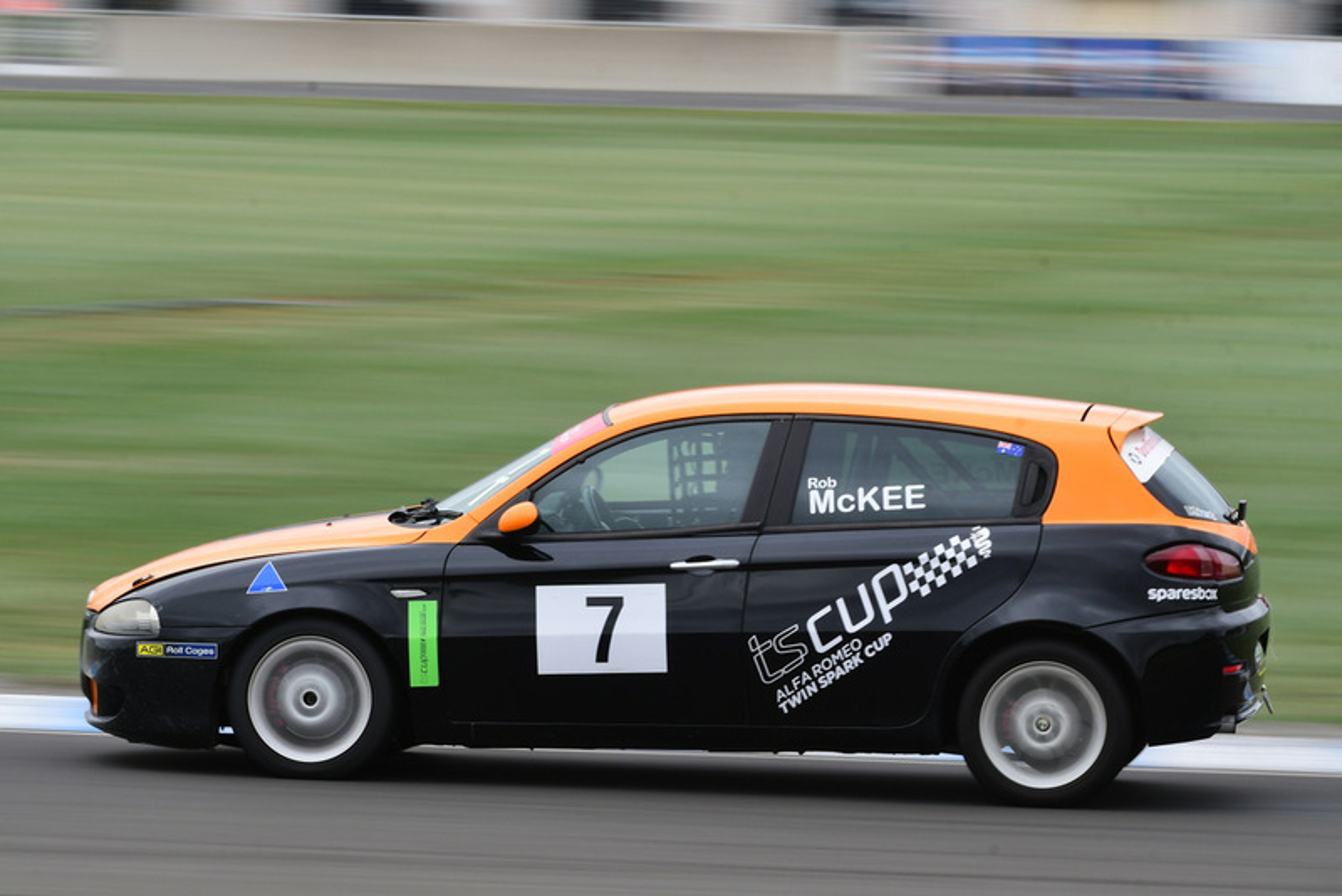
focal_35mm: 300
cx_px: 671
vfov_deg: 4.6
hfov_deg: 6.9
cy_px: 448
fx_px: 11187
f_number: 14
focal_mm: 200
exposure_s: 1/60
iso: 160
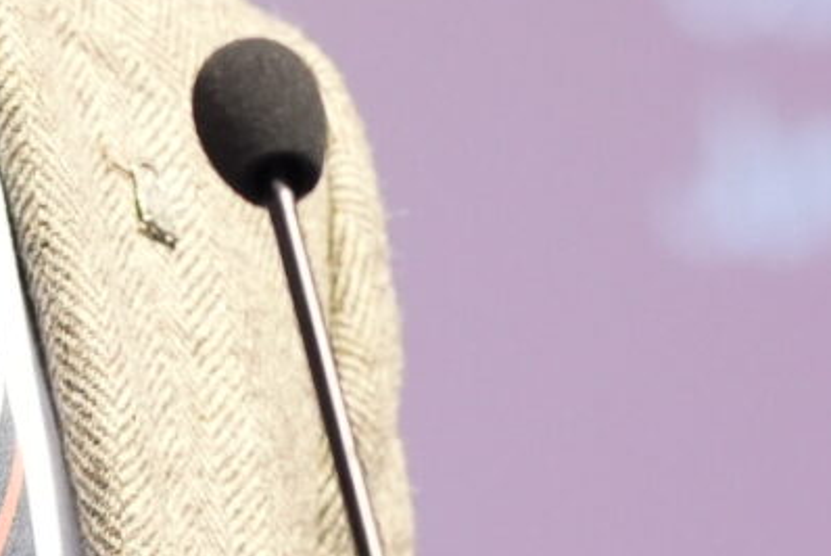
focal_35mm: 1298
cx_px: 827
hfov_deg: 1.6
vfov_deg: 1.1
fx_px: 29983
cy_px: -1
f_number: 2.8
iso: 1600
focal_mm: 135
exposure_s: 1/160
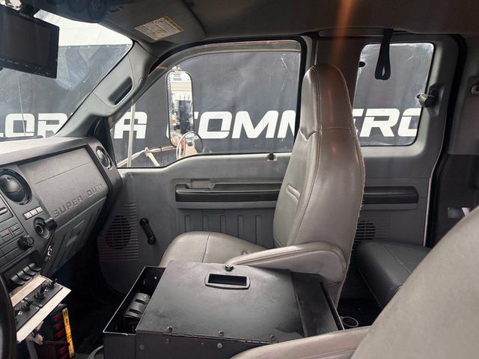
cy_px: 180
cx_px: 240
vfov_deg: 56.8
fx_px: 332
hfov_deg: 71.6
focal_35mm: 24
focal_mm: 6.76
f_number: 1.78
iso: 200
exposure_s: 1/106
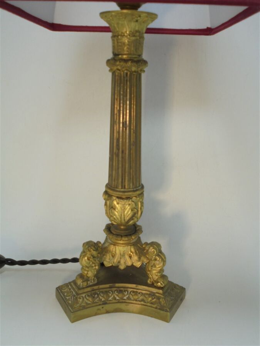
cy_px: 173
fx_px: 340
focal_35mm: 34
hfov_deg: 41.8
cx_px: 130
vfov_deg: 54.0
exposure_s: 1/100
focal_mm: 6.1
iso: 100
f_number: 4
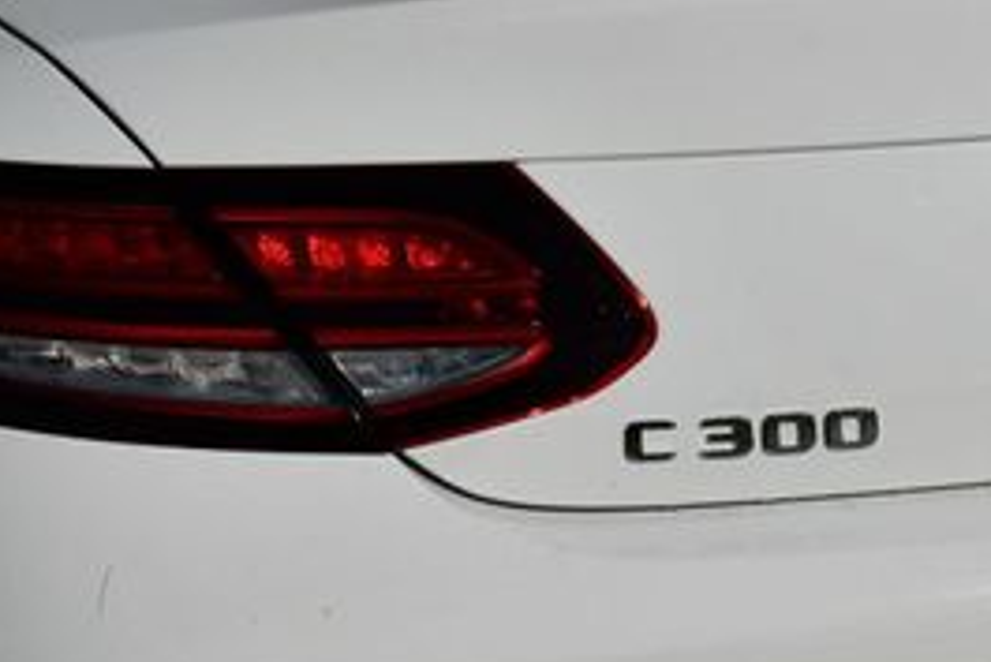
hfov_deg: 14.3
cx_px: 1066
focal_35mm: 140
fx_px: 3856
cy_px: 318
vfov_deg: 9.8
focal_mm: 29
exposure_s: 1/640
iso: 100
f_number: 13
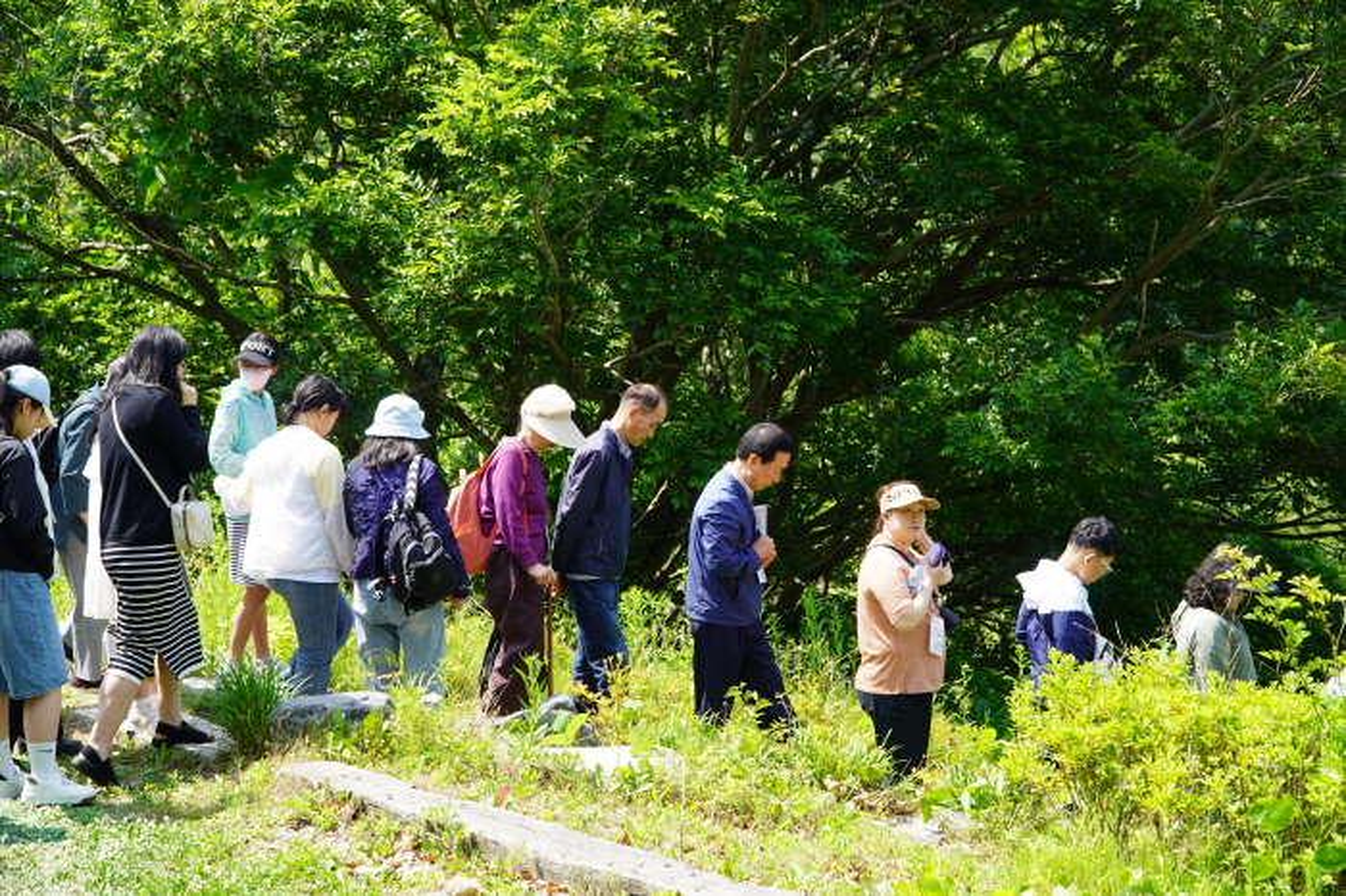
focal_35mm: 54
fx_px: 2018
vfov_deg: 25.0
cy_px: 448
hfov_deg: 36.9
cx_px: 673
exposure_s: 1/160
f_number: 5
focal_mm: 36
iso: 100
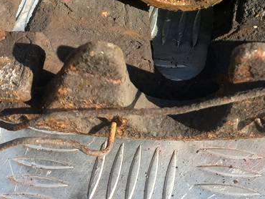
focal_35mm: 69
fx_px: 528
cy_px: -18
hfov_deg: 28.0
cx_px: 178
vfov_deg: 20.3
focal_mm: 4.6
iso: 25
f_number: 1.8
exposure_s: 1/243
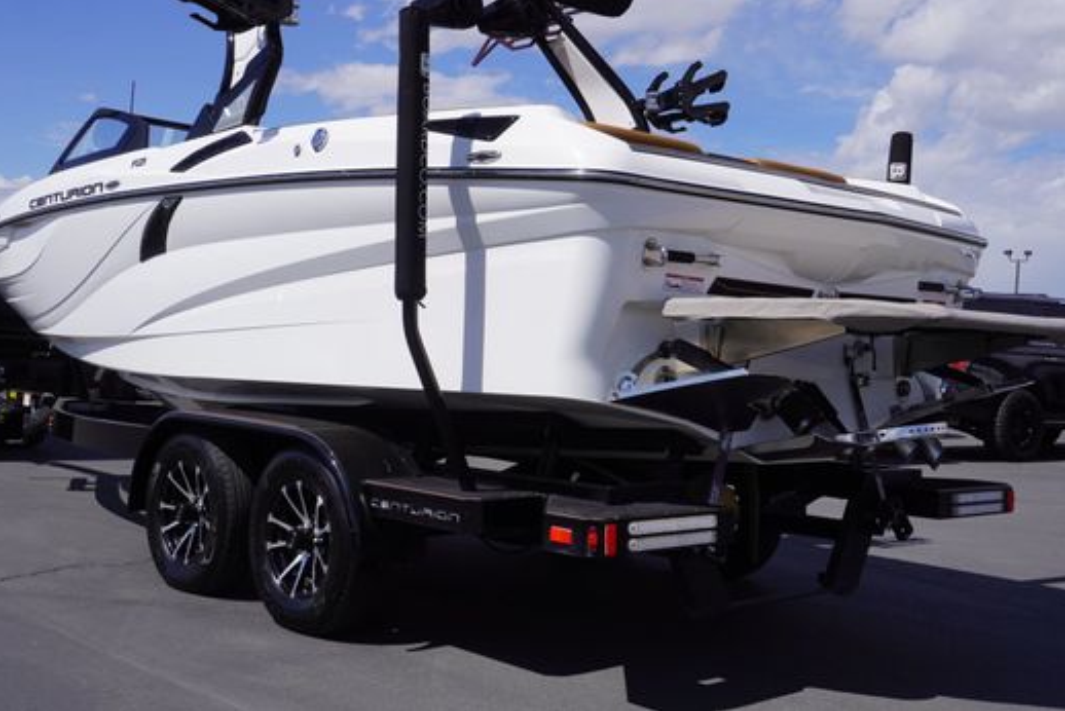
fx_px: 1261
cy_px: 273
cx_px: 514
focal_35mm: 43
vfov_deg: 31.4
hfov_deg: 45.8
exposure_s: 1/320
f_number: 10
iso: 100
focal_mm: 23
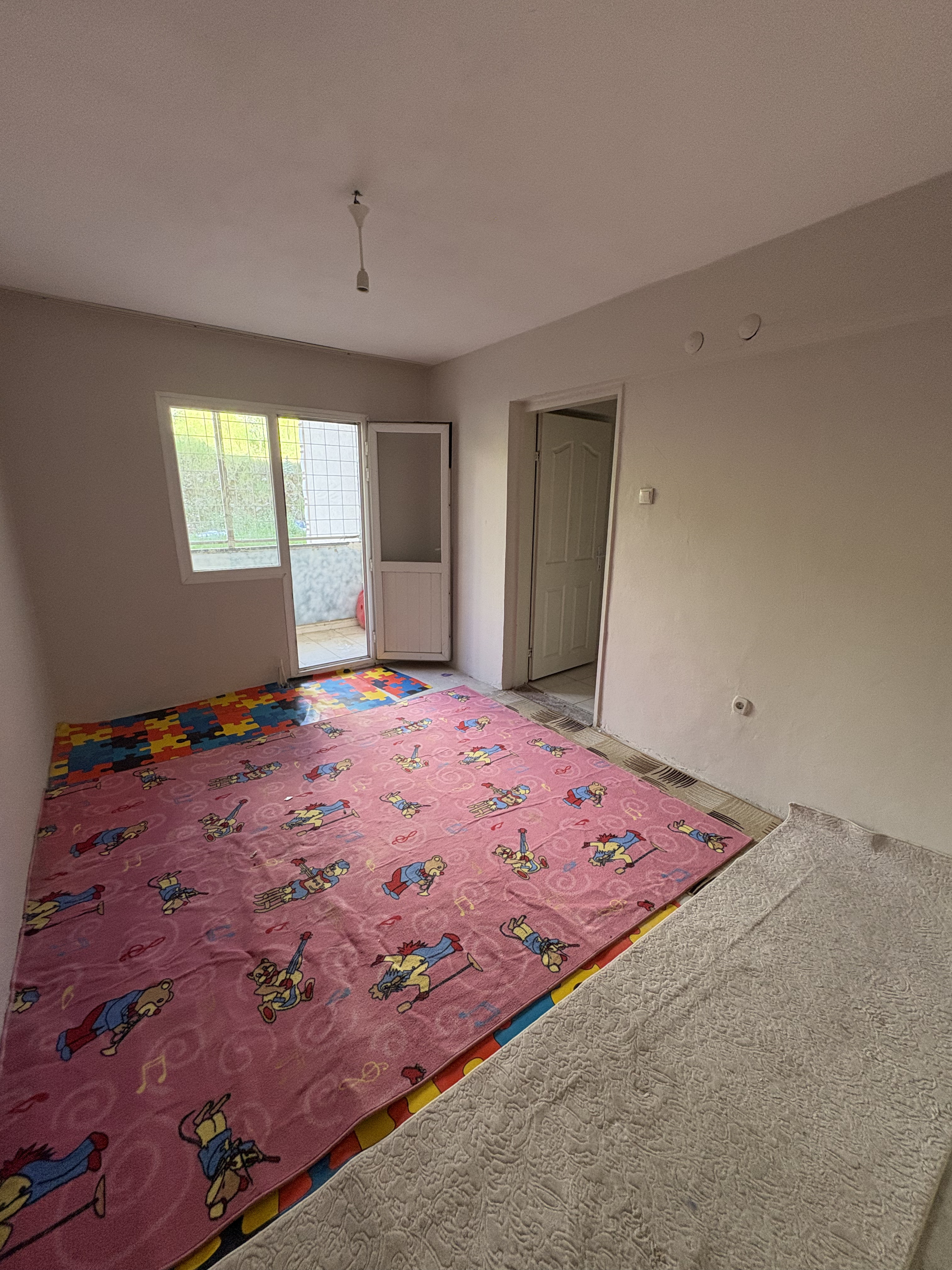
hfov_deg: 85.7
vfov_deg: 102.1
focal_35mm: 14
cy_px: 635
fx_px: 513
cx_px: 476
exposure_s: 1/84
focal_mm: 2.22
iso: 250
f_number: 2.2
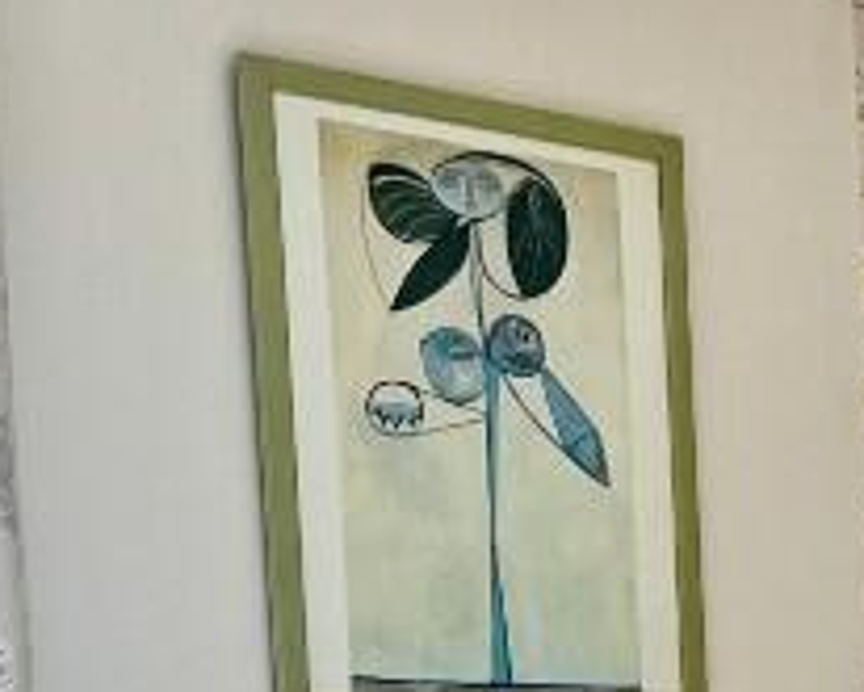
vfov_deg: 11.6
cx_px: 1690
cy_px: 1116
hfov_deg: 13.3
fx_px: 3223
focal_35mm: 126
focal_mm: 5.1
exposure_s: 1/100
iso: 100
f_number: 1.6
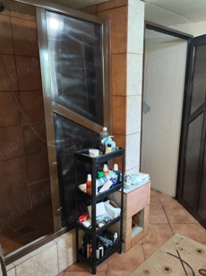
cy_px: 154
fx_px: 238
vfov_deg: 59.8
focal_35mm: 30
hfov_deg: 46.6
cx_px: 118
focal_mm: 7.01
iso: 640
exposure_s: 1/98.6
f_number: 1.69
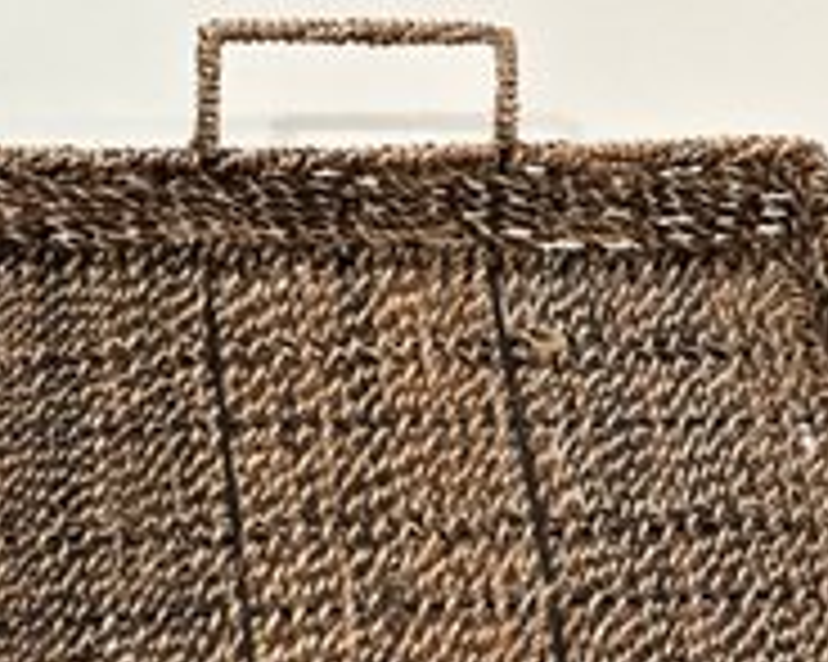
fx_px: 3429
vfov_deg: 11.0
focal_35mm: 140
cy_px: 534
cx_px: 277
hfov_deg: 13.7
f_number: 2.8
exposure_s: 1/40
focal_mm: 9
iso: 200
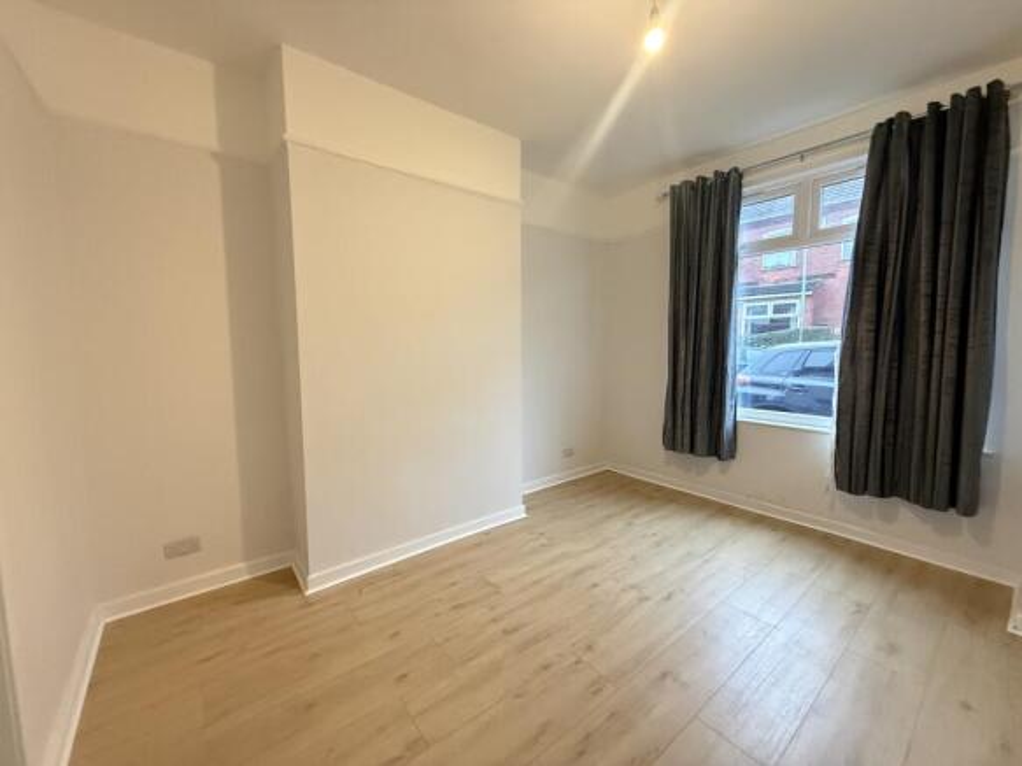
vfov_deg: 85.7
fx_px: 413
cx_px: 511
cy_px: 383
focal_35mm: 14
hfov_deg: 102.1
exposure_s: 1/60
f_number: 2.2
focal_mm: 2.22
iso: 800
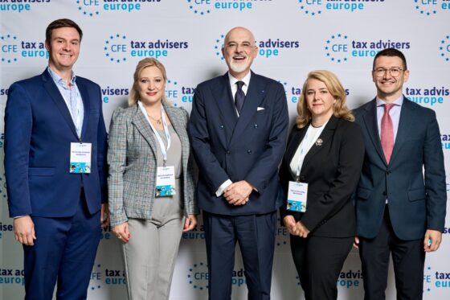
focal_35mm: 45
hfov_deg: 43.6
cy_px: 150
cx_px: 225
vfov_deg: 29.8
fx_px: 562
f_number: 4.5
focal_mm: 45
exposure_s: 1/125
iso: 200
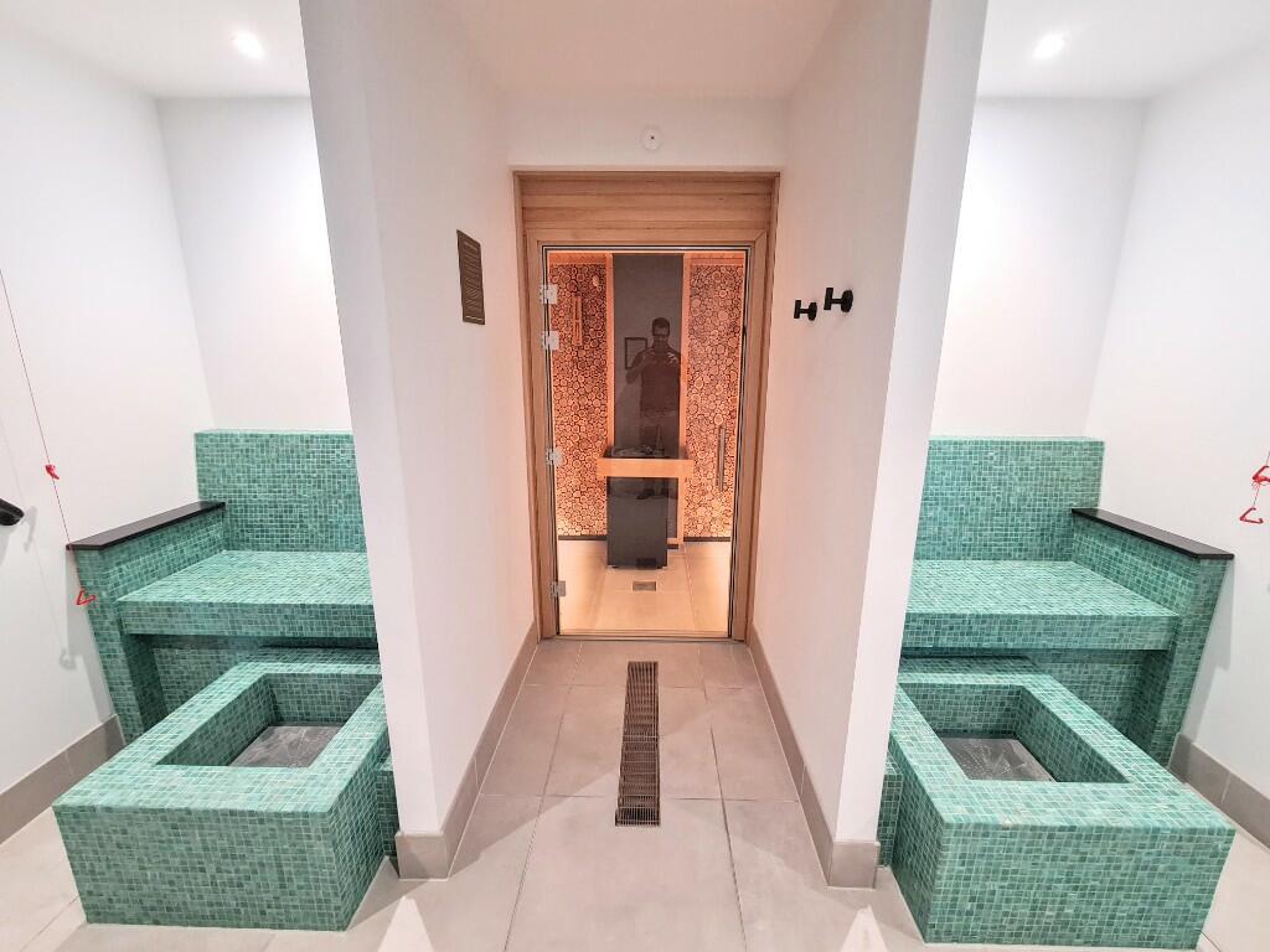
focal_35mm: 13
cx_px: 635
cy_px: 476
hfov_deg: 106.2
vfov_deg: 89.9
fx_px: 477
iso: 320
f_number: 2.2
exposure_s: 1/50
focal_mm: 2.2
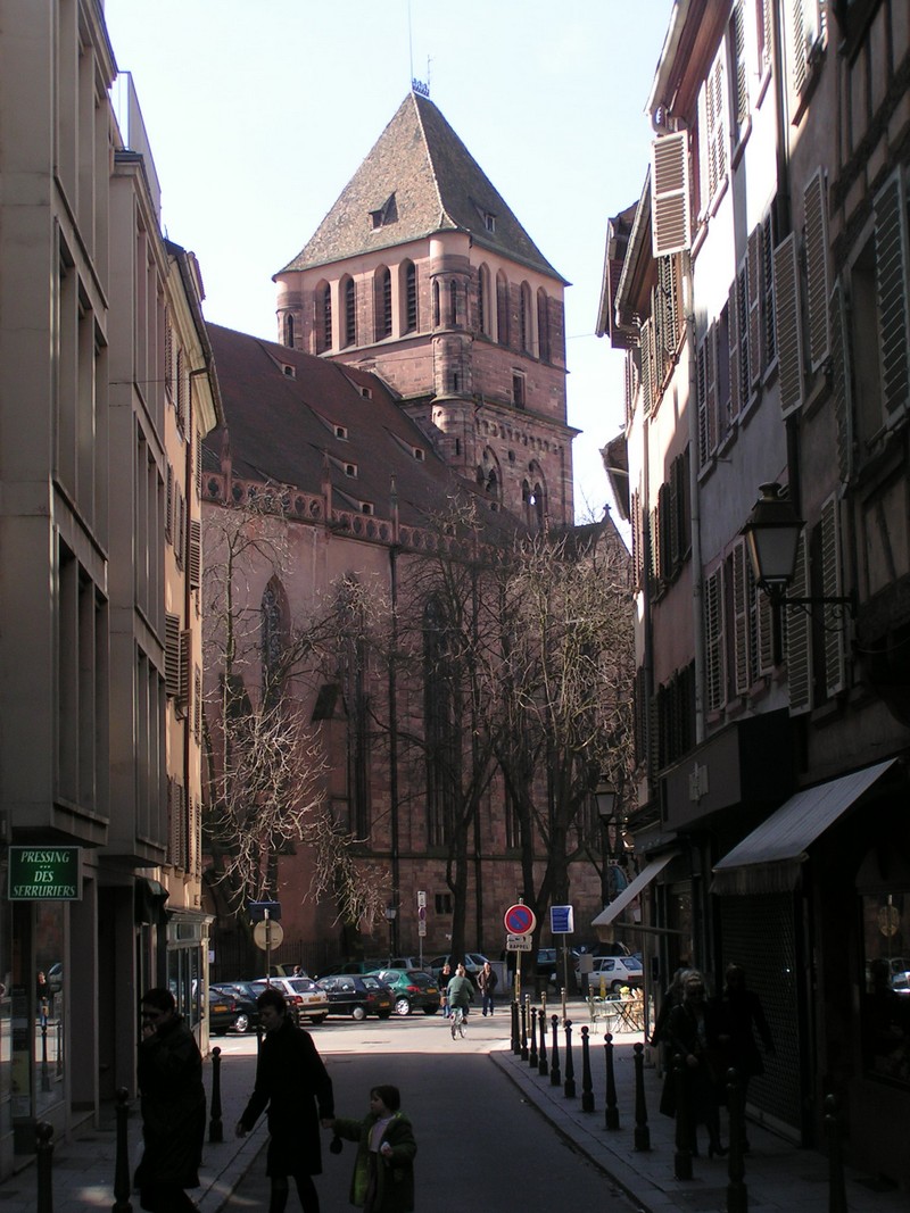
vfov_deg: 32.2
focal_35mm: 60
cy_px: 606
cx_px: 455
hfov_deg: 24.4
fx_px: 2103
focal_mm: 9.2
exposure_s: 1/160
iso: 50
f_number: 5
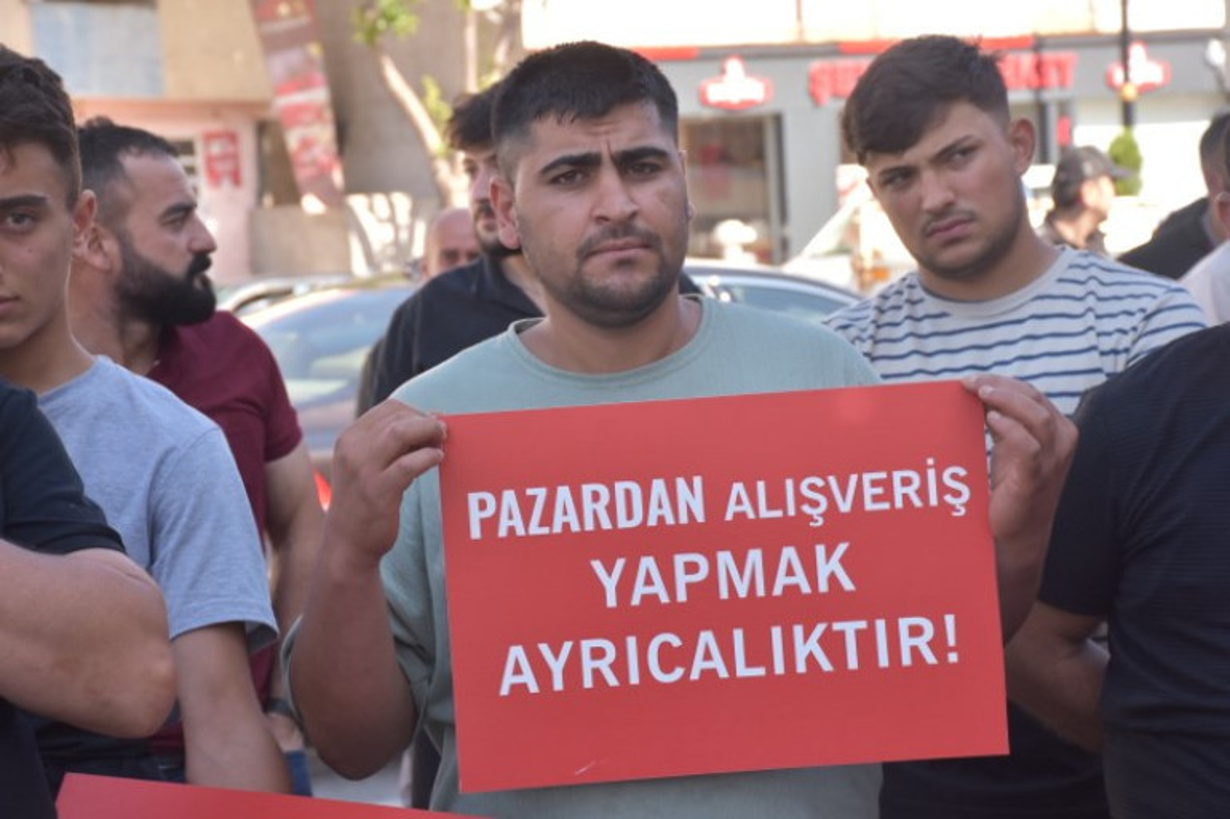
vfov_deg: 14.7
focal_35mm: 93
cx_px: 615
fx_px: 3177
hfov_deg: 21.9
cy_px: 410
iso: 720
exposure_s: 1/500
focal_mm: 62
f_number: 8
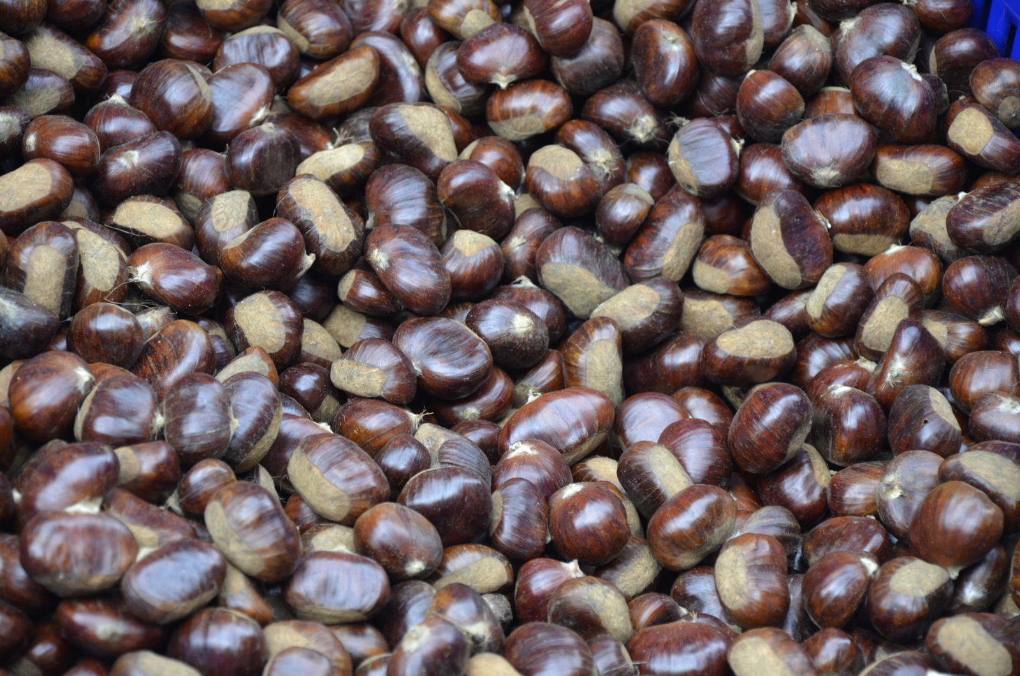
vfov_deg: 8.7
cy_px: 338
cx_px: 510
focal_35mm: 158
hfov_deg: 13.1
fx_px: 4454
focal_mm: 105
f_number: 5.6
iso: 640
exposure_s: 1/60
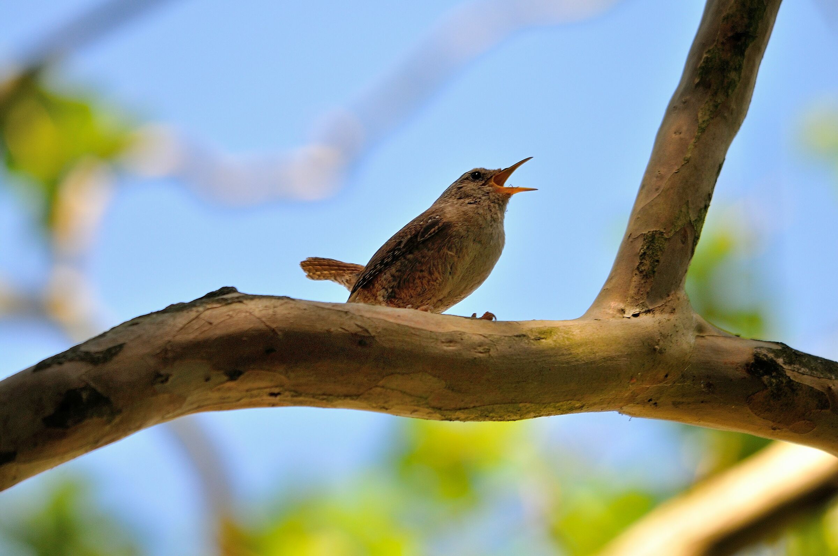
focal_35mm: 750
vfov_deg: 1.8
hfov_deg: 2.8
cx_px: 419
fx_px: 17437
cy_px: 278
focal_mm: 500
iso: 400
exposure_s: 1/250
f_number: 8
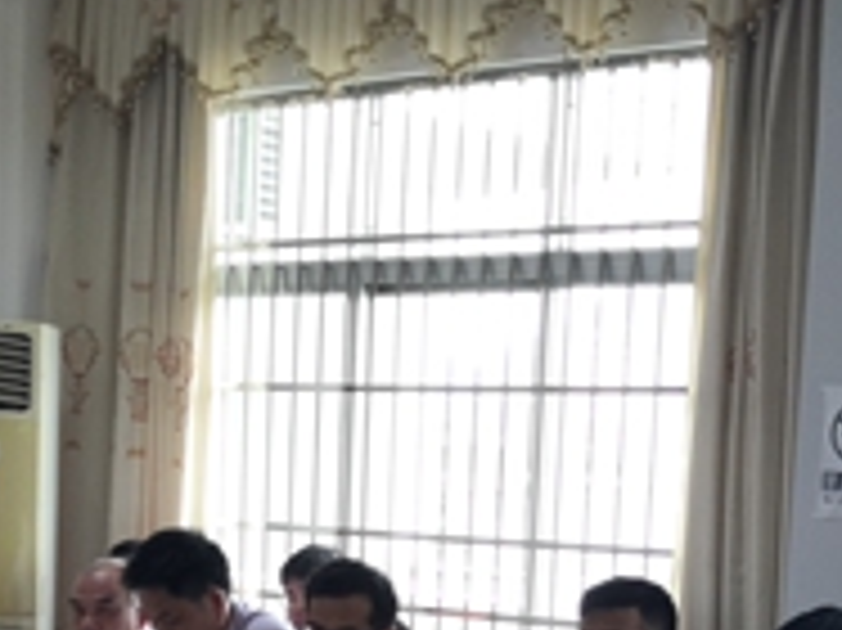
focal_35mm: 101
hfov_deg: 19.4
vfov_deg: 13.8
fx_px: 2455
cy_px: 920
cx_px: 536
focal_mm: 3.95
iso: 160
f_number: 1.8
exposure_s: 1/50
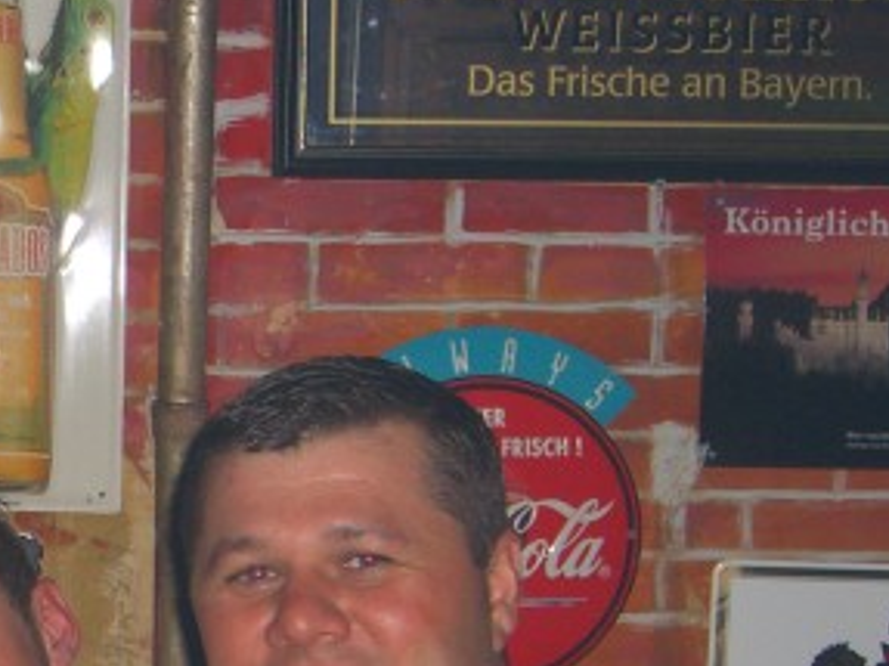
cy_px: 709
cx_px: -189
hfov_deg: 12.1
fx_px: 4082
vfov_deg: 9.3
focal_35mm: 159
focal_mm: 11.8
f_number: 3.6
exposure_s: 1/60
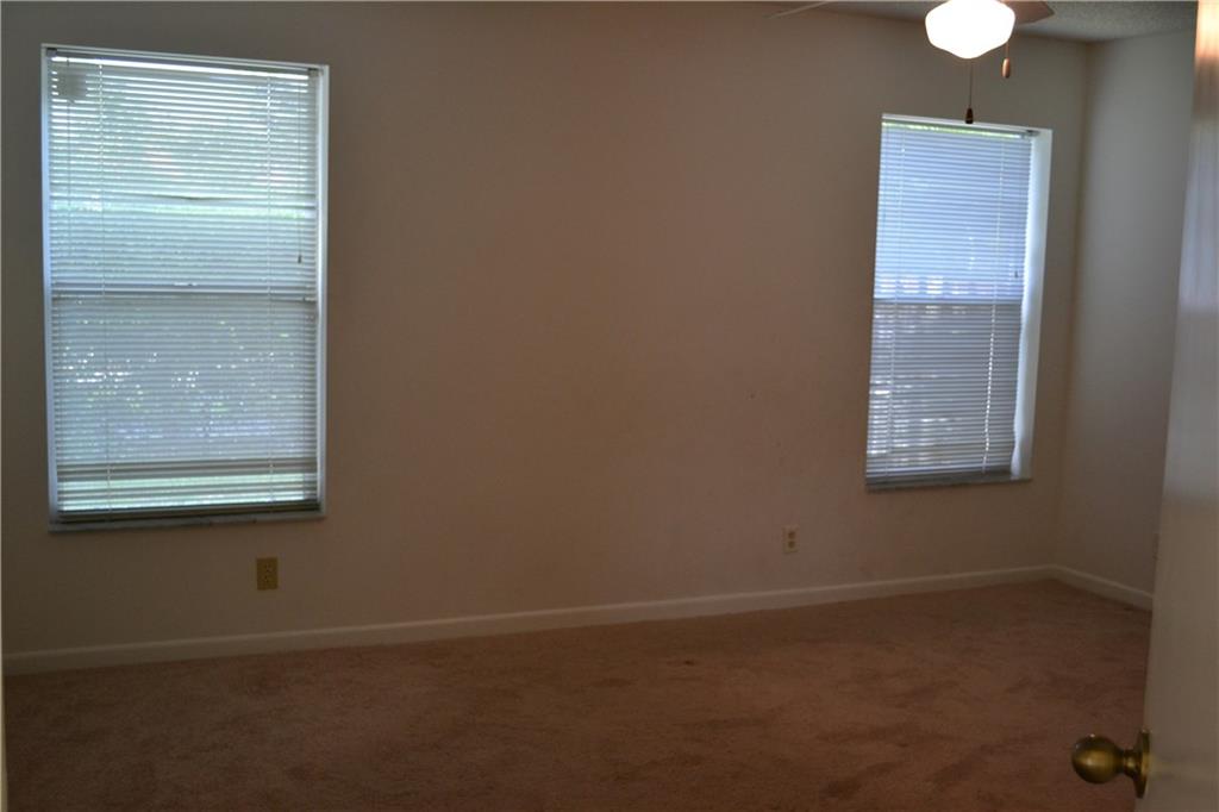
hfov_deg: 53.1
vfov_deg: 36.8
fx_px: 1219
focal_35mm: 36
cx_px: 610
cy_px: 406
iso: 900
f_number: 4
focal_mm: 24
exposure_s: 1/60
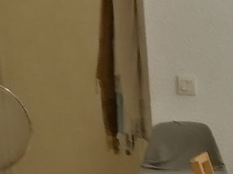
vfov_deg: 10.0
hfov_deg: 12.1
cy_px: 353
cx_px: 527
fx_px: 915
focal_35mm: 136
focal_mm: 3.95
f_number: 1.8
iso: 100
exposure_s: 1/33.3
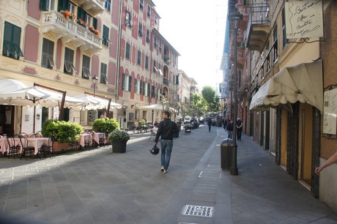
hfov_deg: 67.4
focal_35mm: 27
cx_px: 168
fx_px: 253
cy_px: 112
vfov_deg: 47.9
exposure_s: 1/250
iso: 500
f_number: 6.3
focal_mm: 18
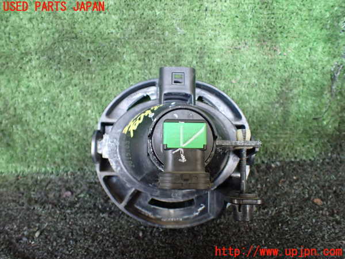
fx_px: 299
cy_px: 130
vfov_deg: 46.8
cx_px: 172
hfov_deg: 60.0
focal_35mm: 30
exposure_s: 1/125
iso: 640
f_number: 2.3
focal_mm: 5.4
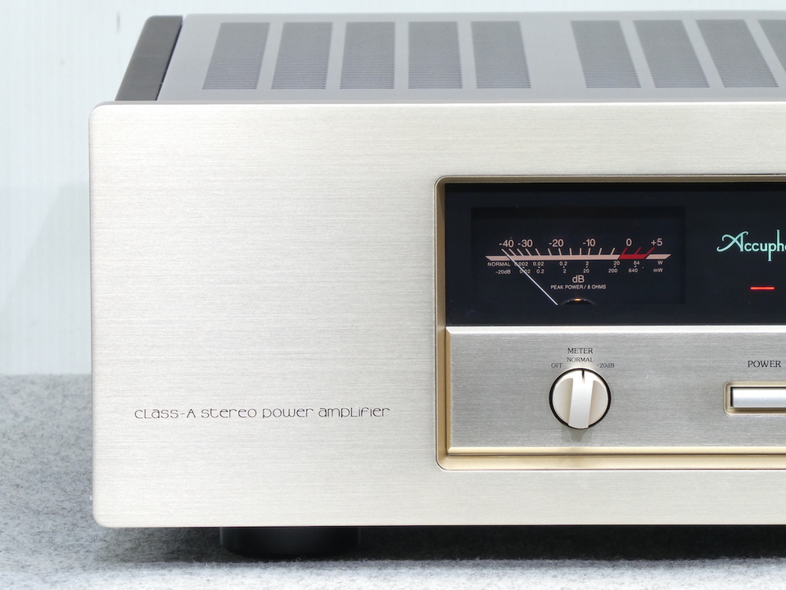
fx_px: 6812
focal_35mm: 300
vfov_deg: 5.0
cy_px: 295
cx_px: 393
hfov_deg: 6.6
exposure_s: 1/5
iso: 200
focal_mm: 53.8
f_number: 5.8
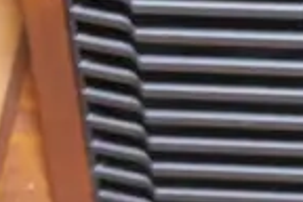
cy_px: -747
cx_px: 331
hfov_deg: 7.3
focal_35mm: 281
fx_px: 2365
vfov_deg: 4.3
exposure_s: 1/60
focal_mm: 19
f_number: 4.1
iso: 1250
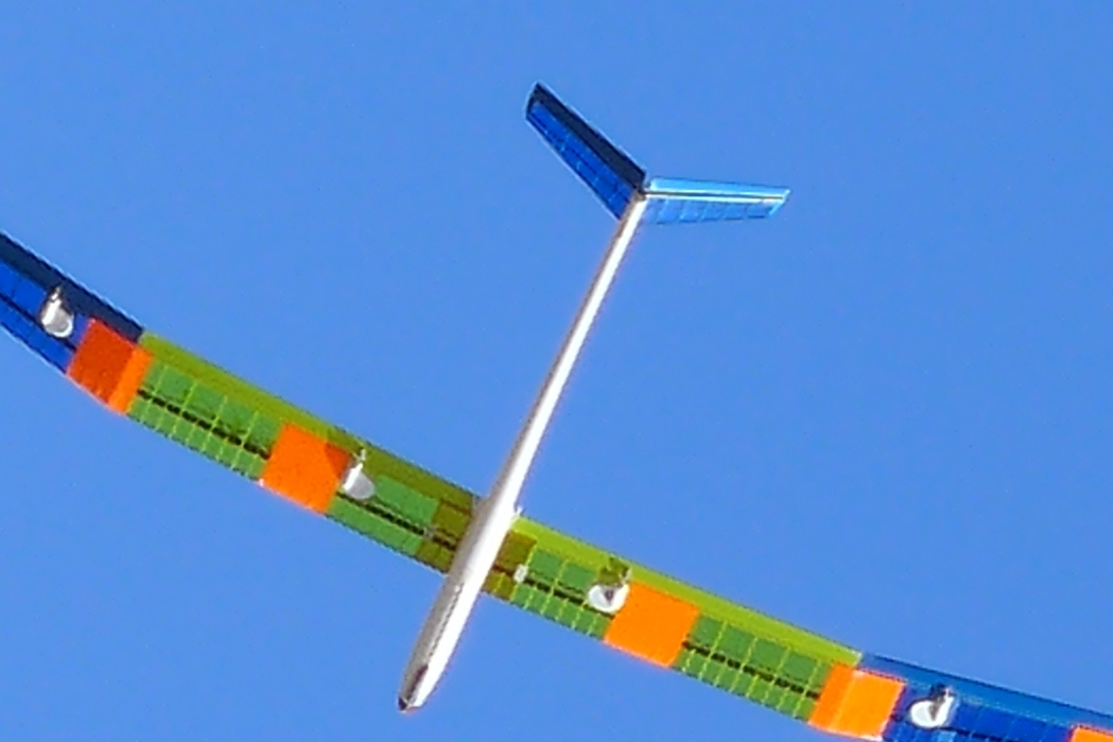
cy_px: 379
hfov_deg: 6.6
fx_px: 9582
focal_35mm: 310
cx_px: 516
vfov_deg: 4.4
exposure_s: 1/1600
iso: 80
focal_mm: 17.7
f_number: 2.8
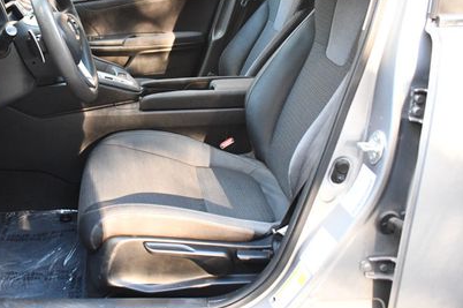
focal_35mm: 43
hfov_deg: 44.8
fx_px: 552
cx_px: 153
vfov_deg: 30.7
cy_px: 82
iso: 2000
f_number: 3.5
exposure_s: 1/125
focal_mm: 18
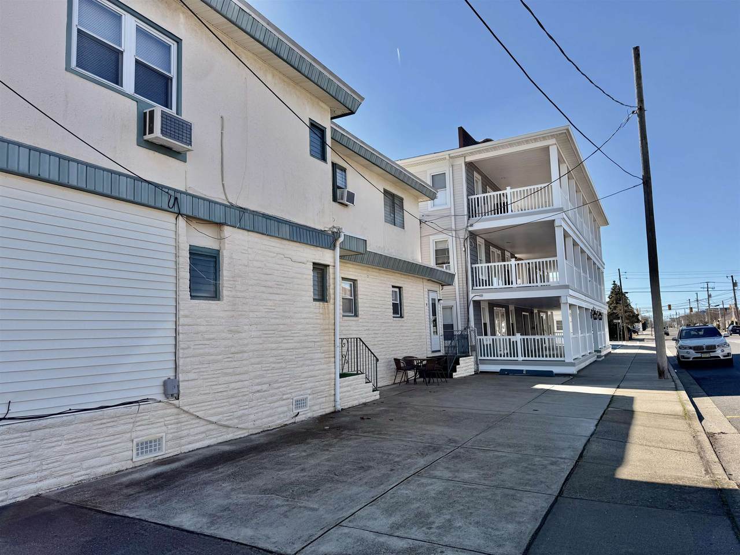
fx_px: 513
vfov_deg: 56.8
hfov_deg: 71.6
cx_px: 370
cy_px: 278
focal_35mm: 24
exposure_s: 1/3759
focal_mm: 6.76
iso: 80
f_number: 1.78
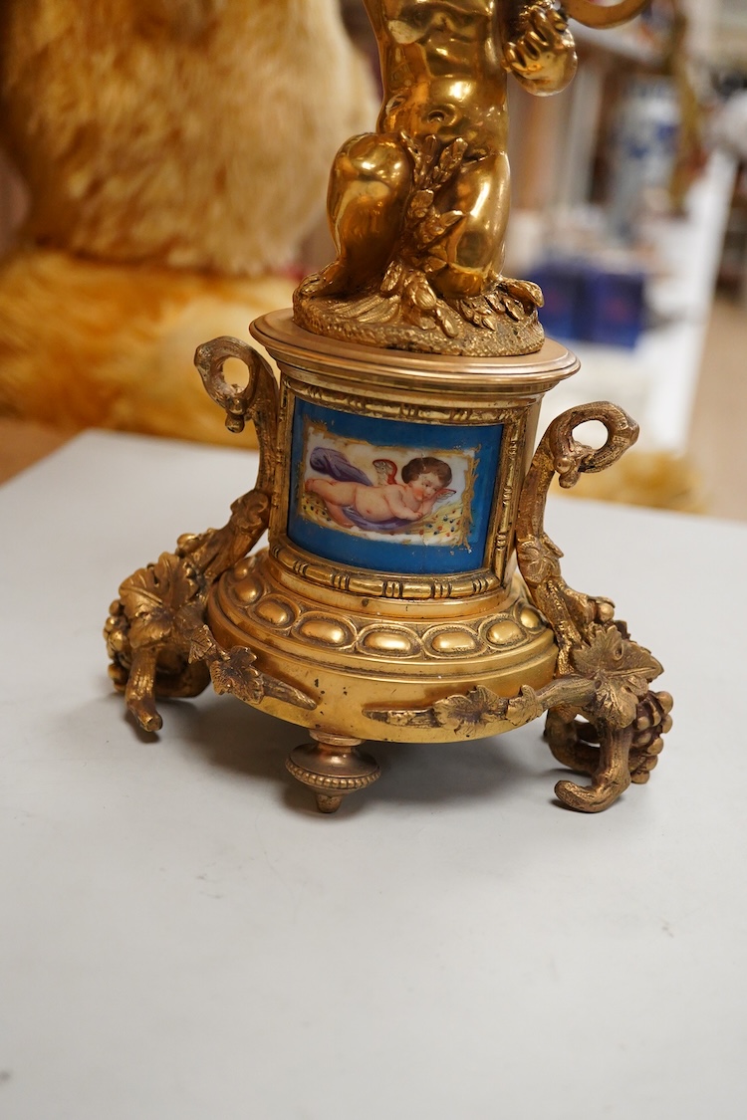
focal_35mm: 45
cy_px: 560
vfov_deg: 43.6
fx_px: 1401
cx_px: 374
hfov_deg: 29.9
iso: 2500
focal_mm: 30
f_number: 3.5
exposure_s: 1/500
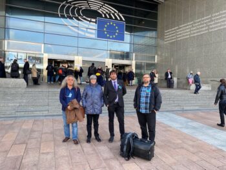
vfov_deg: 53.1
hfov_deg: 67.3
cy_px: 85
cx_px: 113
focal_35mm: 26
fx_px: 170
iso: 32
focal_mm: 4.25
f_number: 1.8
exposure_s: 1/177
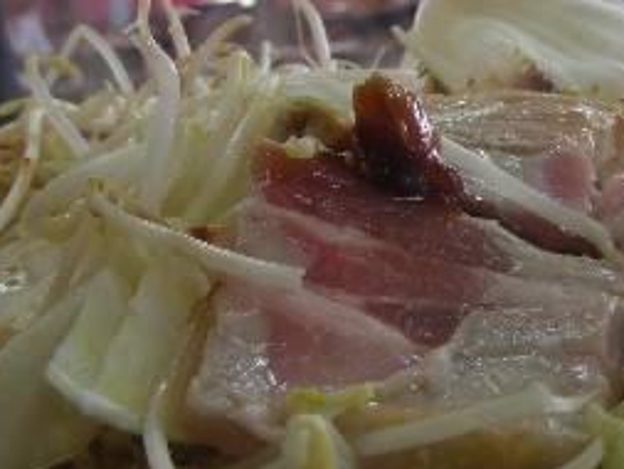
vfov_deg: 19.1
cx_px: 483
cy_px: 158
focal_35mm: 77
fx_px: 1389
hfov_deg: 25.0
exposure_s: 1/34.7
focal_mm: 6.3
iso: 93
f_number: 3.5
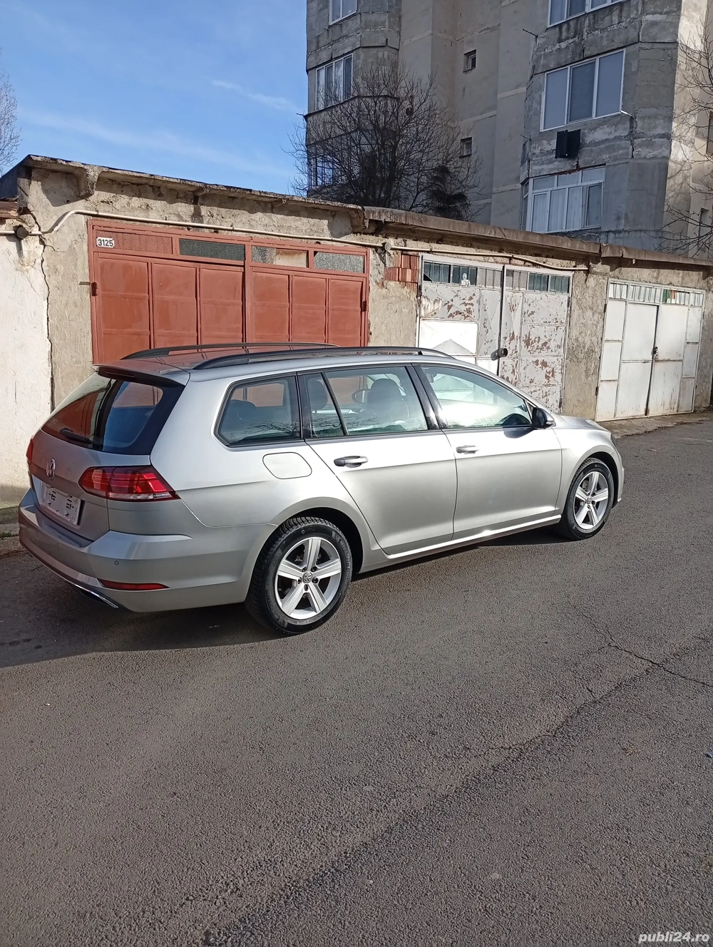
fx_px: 740
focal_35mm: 27
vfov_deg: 65.2
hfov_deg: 51.5
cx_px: 356
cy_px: 474
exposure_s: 1/466
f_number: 1.8
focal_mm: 3.98
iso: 51
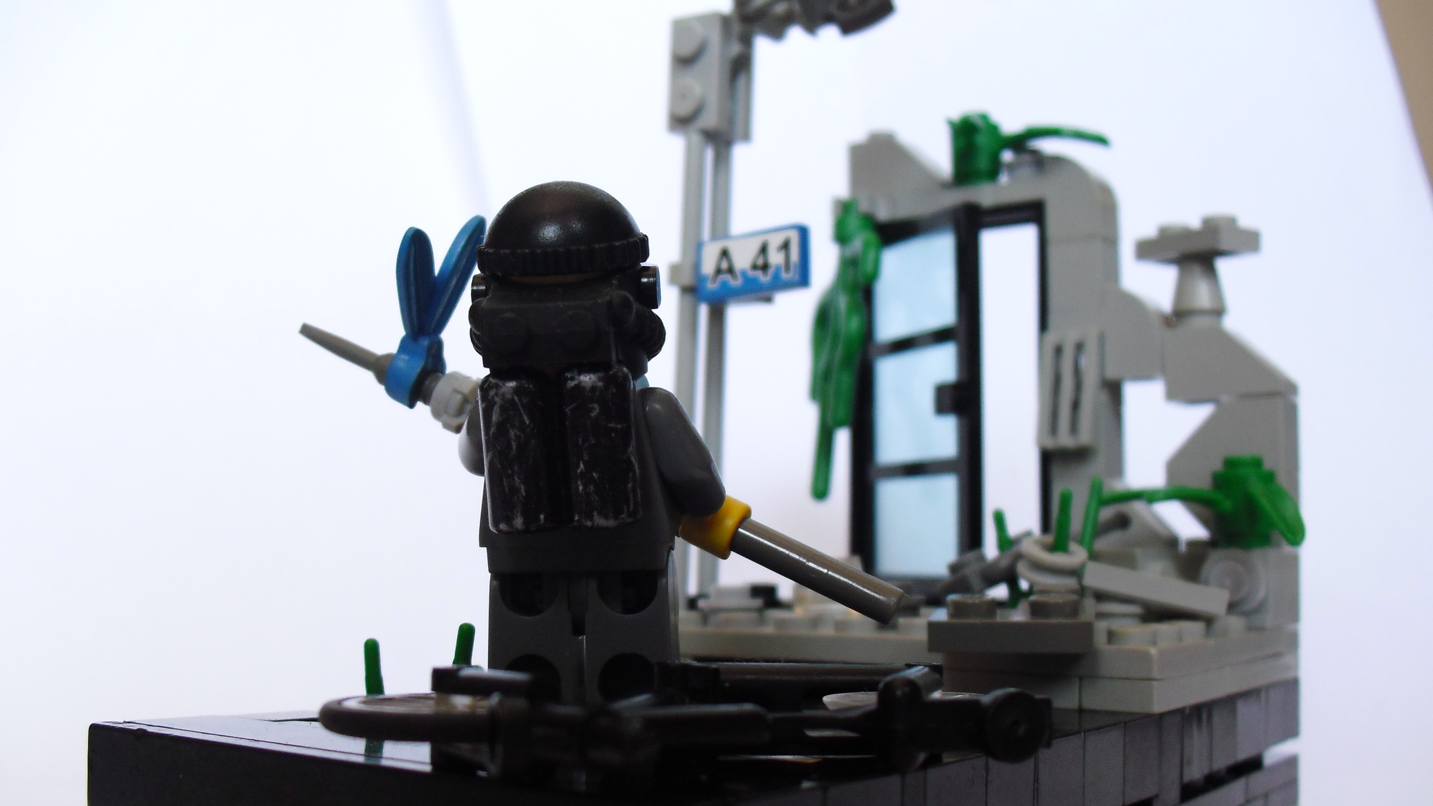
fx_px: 1520
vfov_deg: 29.7
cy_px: 467
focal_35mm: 40
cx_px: 716
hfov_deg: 50.5
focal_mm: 6.3
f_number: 3.1
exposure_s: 1/100
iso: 200
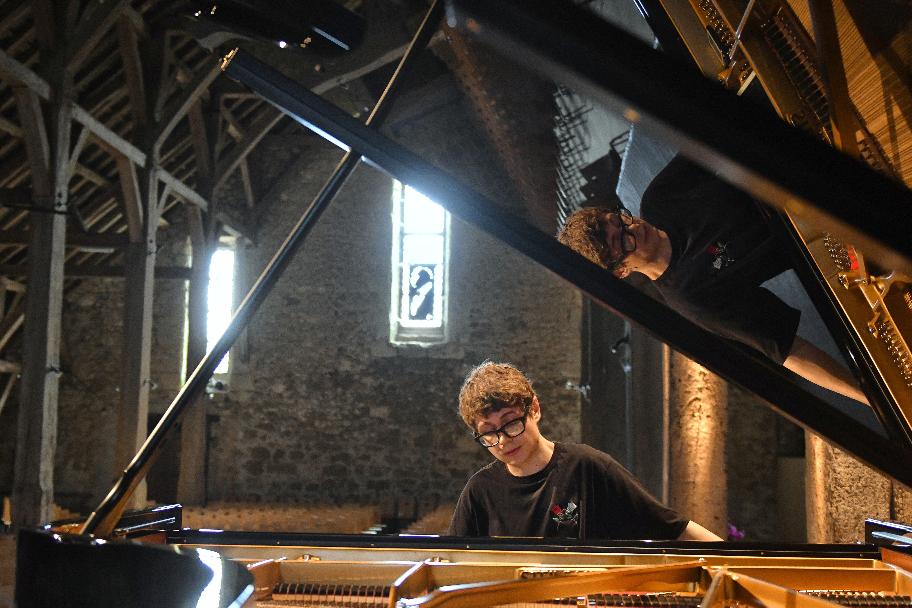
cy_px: 304
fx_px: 1102
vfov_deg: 30.8
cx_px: 456
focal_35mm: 44
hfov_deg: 45.0
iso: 2000
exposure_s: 1/60
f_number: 2.8
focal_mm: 29
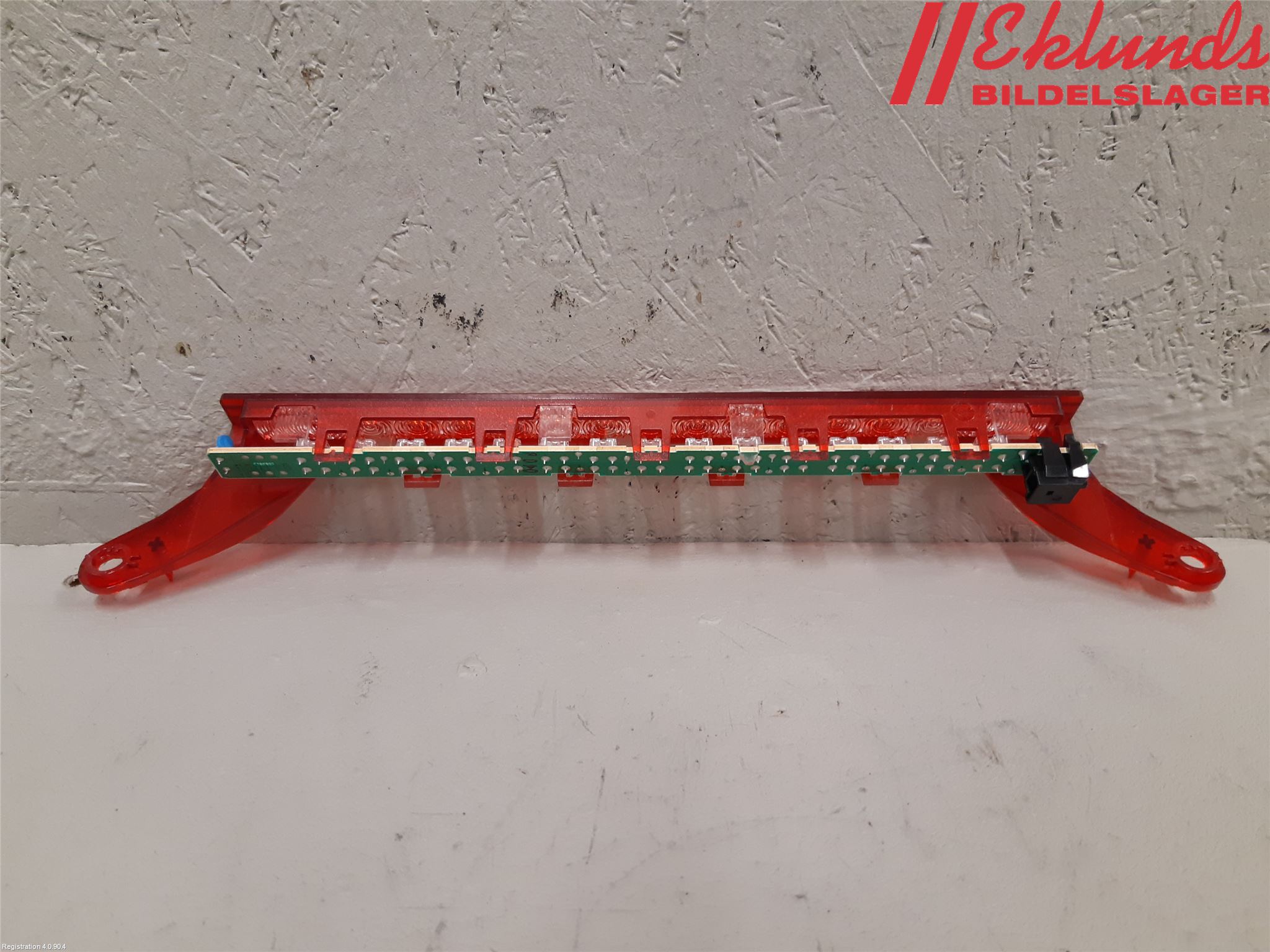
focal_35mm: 26
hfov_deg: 67.3
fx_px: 954
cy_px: 476
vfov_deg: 53.1
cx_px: 635
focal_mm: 3.93
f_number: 1.7
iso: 160
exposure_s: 1/50
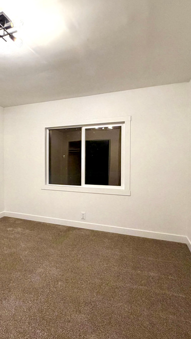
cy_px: 166
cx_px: 40
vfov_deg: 78.7
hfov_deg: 47.1
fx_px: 207
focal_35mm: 23
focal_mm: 2.22
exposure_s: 1/60
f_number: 2.2
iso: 200
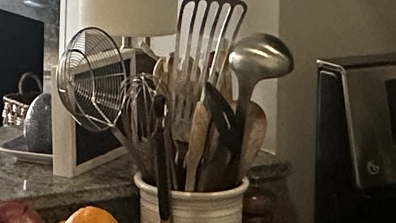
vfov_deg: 10.0
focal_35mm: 117
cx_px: 68
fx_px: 1229
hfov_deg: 18.1
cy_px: -136
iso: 400
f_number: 2.2
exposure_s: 1/60
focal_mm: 2.22
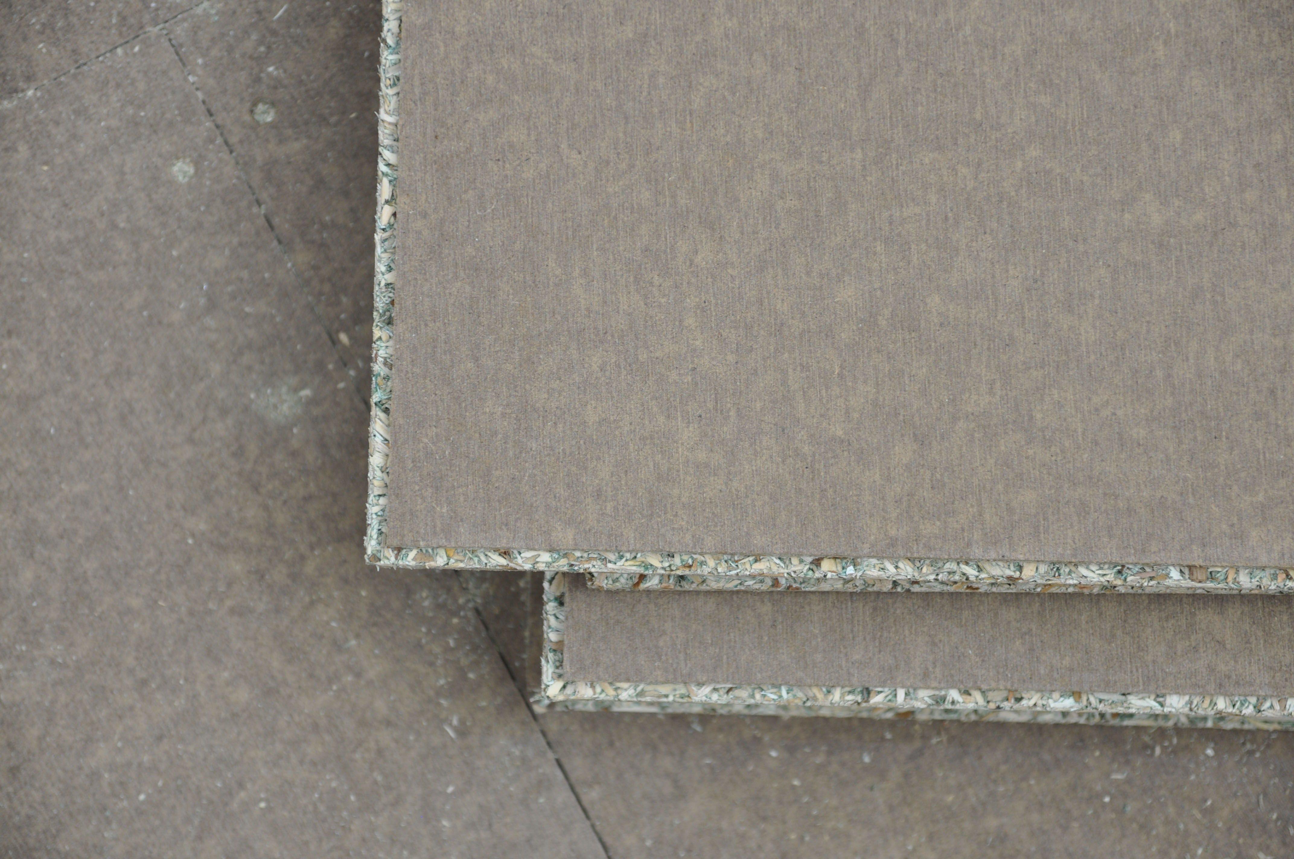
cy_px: 430
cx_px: 647
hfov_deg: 19.5
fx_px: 3770
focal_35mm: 105
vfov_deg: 13.0
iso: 200
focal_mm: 70
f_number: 4
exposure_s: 1/50
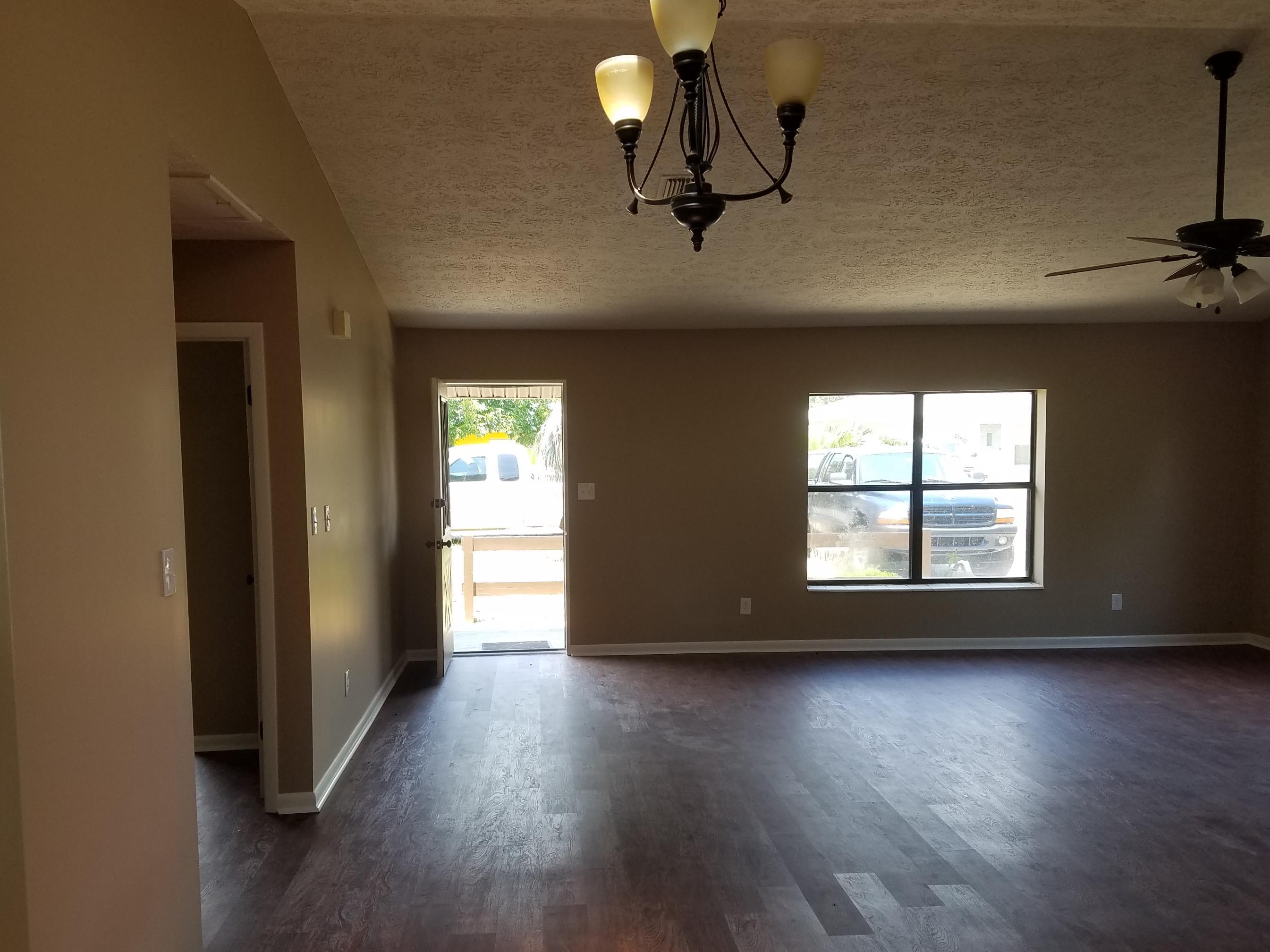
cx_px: 603
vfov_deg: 48.2
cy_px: 522
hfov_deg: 61.6
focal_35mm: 29
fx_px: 1064
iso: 50
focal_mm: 4.2
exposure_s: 1/154
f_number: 1.7
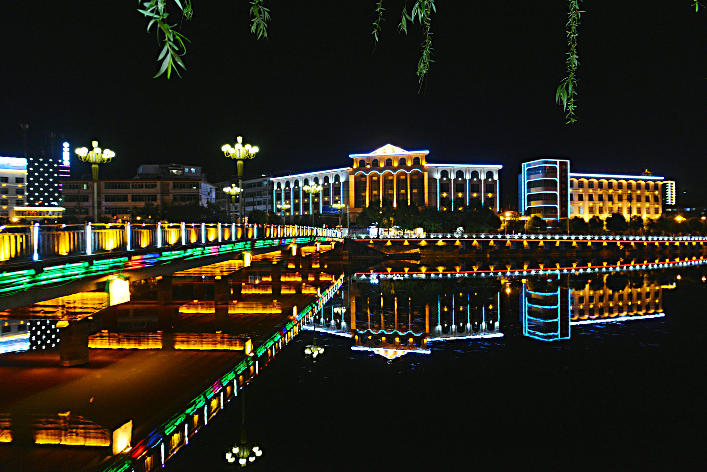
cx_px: 354
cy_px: 236
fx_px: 471
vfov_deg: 53.2
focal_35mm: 24
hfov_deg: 73.7
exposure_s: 1/20
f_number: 5
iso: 1600
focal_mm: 24
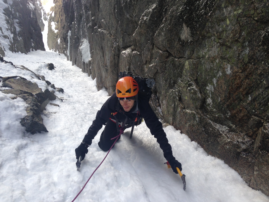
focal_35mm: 33
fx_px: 256
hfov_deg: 55.4
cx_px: 134
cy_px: 101
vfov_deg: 42.9
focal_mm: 4.12
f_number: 2.4
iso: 50
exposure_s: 1/222
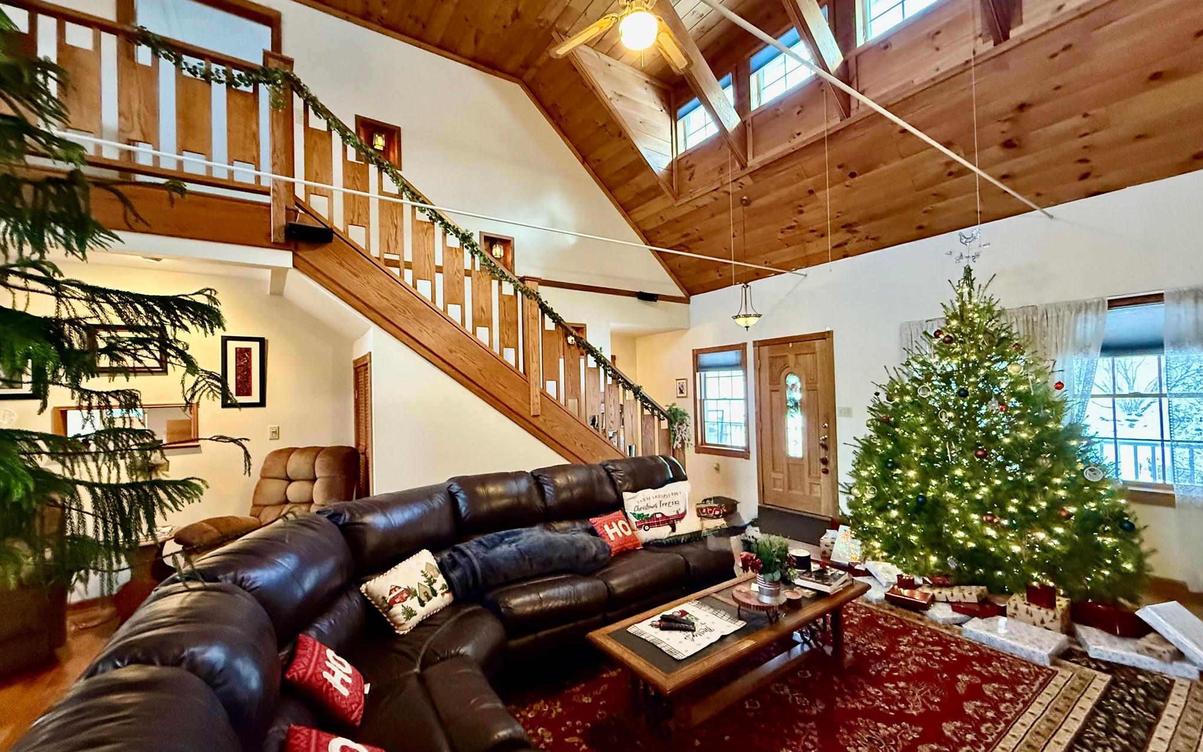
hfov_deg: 101.5
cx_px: 606
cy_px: 385
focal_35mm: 15
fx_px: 492
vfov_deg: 74.8
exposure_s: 1/60
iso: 800
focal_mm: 2.22
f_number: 2.2
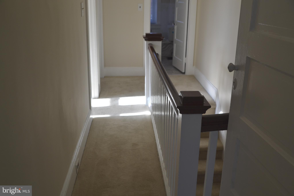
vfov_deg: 36.9
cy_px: 98
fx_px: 294
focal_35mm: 36
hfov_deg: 53.1
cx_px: 147
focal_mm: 24
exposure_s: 1/125
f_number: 5.6
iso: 200
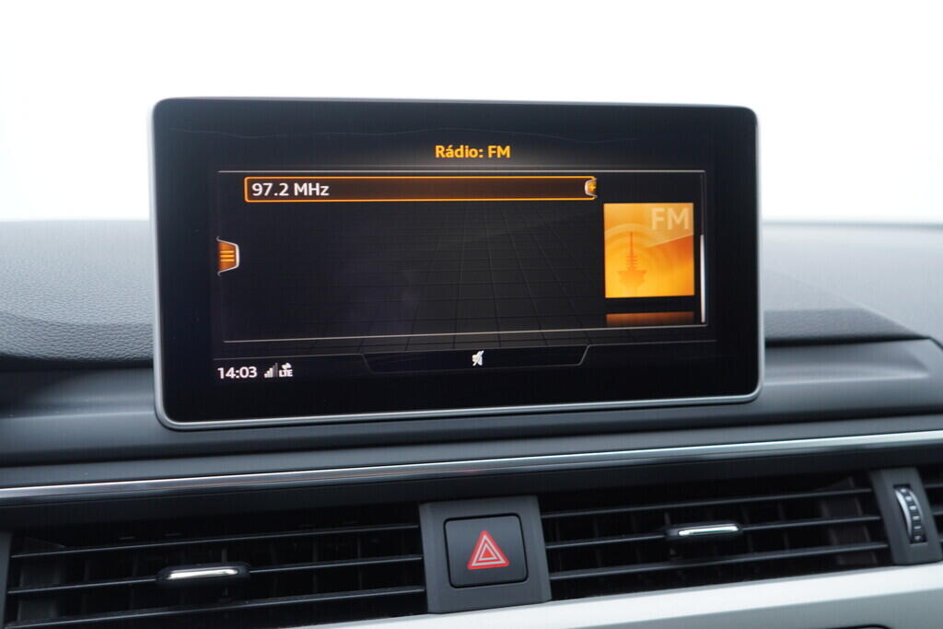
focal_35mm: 36
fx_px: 943
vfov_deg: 36.9
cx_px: 472
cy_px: 314
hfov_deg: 53.1
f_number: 2.8
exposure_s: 1/40
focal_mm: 24
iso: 125
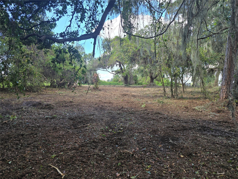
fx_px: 158
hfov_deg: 73.9
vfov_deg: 58.9
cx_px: 119
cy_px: 90
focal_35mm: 23
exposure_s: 1/180
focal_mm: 6.3
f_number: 1.7
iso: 16
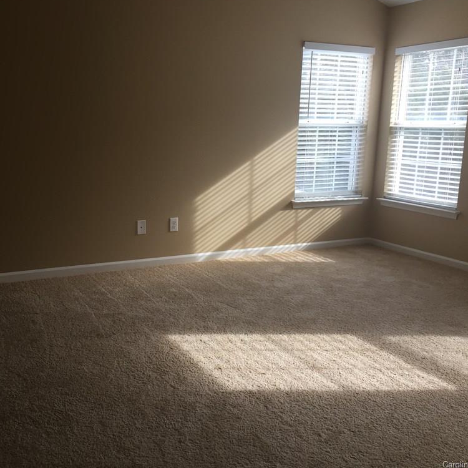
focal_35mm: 35
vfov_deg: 47.2
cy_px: 231
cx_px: 195
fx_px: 535
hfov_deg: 47.0
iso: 40
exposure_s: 1/120
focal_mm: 4.15
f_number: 2.2
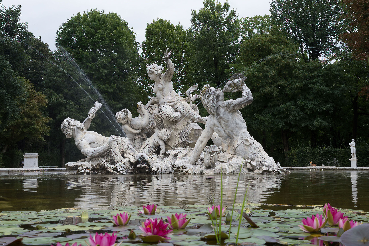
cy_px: 123
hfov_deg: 39.6
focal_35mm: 50
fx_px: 512
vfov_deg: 27.0
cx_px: 184
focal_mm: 50
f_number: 16
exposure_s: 1/50
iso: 200
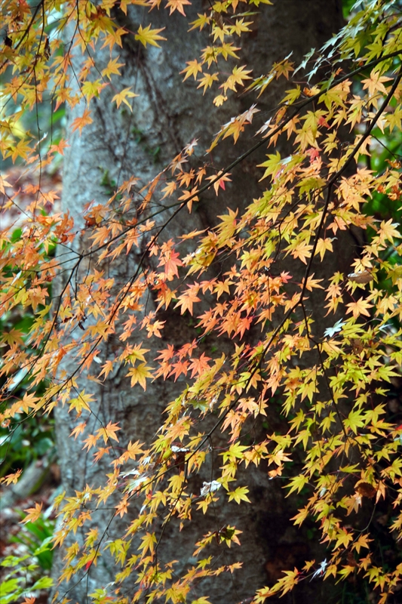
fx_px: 5027
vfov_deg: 6.9
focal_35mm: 300
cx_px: 201
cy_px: 302
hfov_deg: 4.6
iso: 100
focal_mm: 200
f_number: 6.3
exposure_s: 1/20
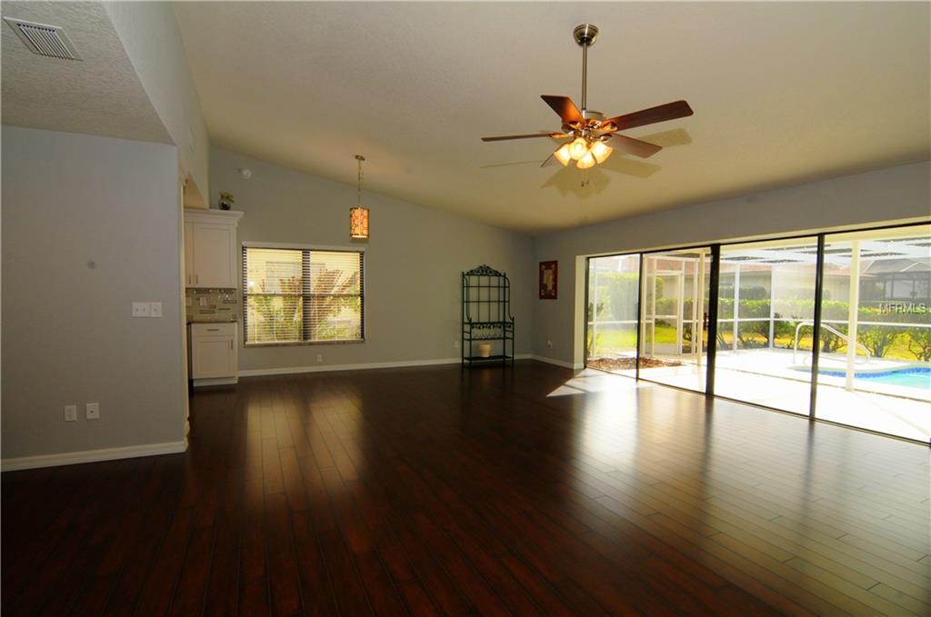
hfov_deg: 95.1
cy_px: 308
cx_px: 466
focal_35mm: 16
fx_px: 426
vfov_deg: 71.9
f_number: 11
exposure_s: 1/40
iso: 400
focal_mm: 11
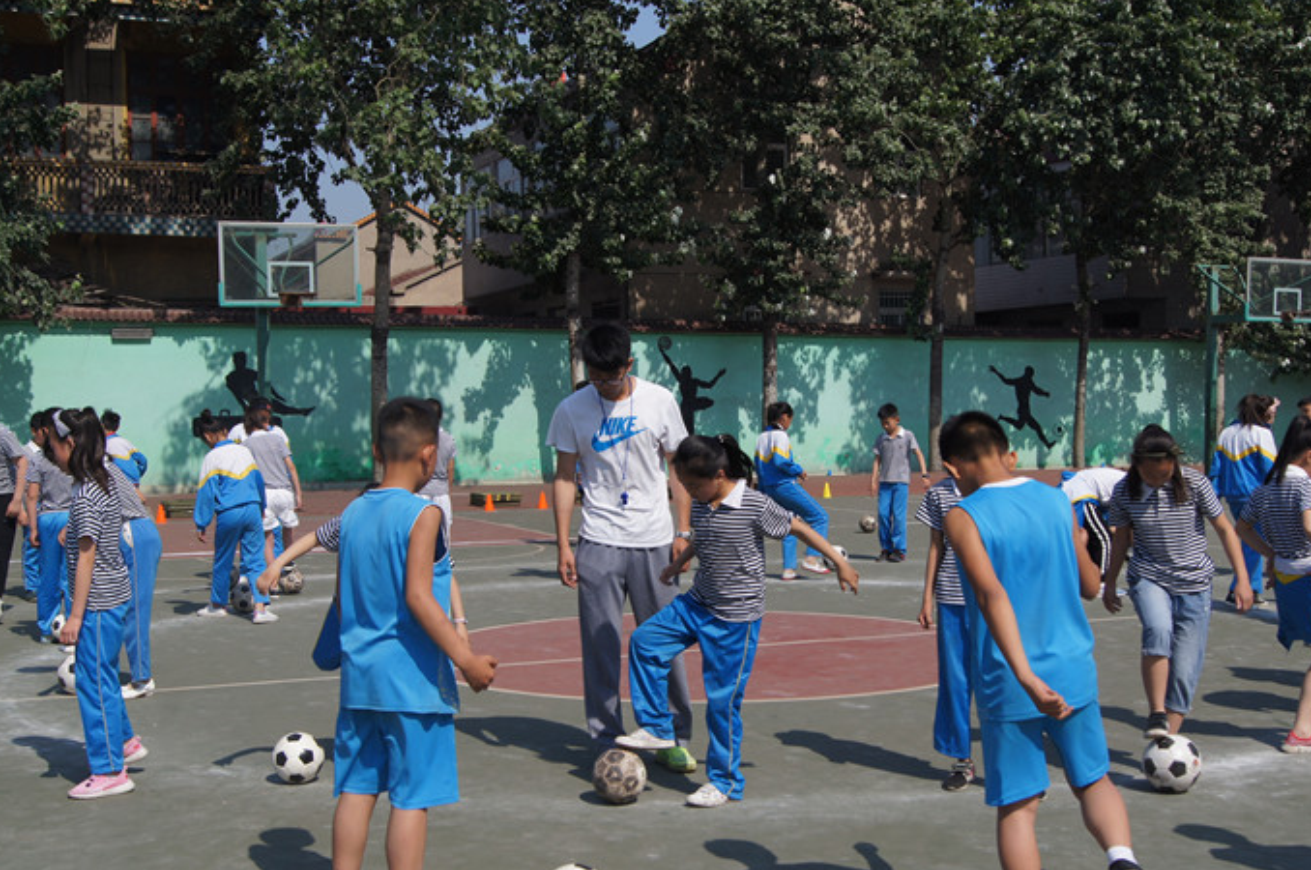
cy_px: 504
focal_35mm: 46
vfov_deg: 29.1
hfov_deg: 42.8
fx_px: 1673
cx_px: 700
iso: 100
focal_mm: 26
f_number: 10
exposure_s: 1/320
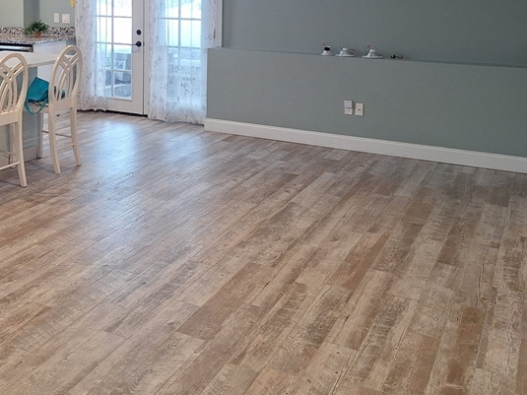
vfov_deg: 31.1
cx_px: 137
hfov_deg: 41.8
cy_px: 27
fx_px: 670
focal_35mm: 44
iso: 50
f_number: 1.8
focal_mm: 5.54
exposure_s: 1/60
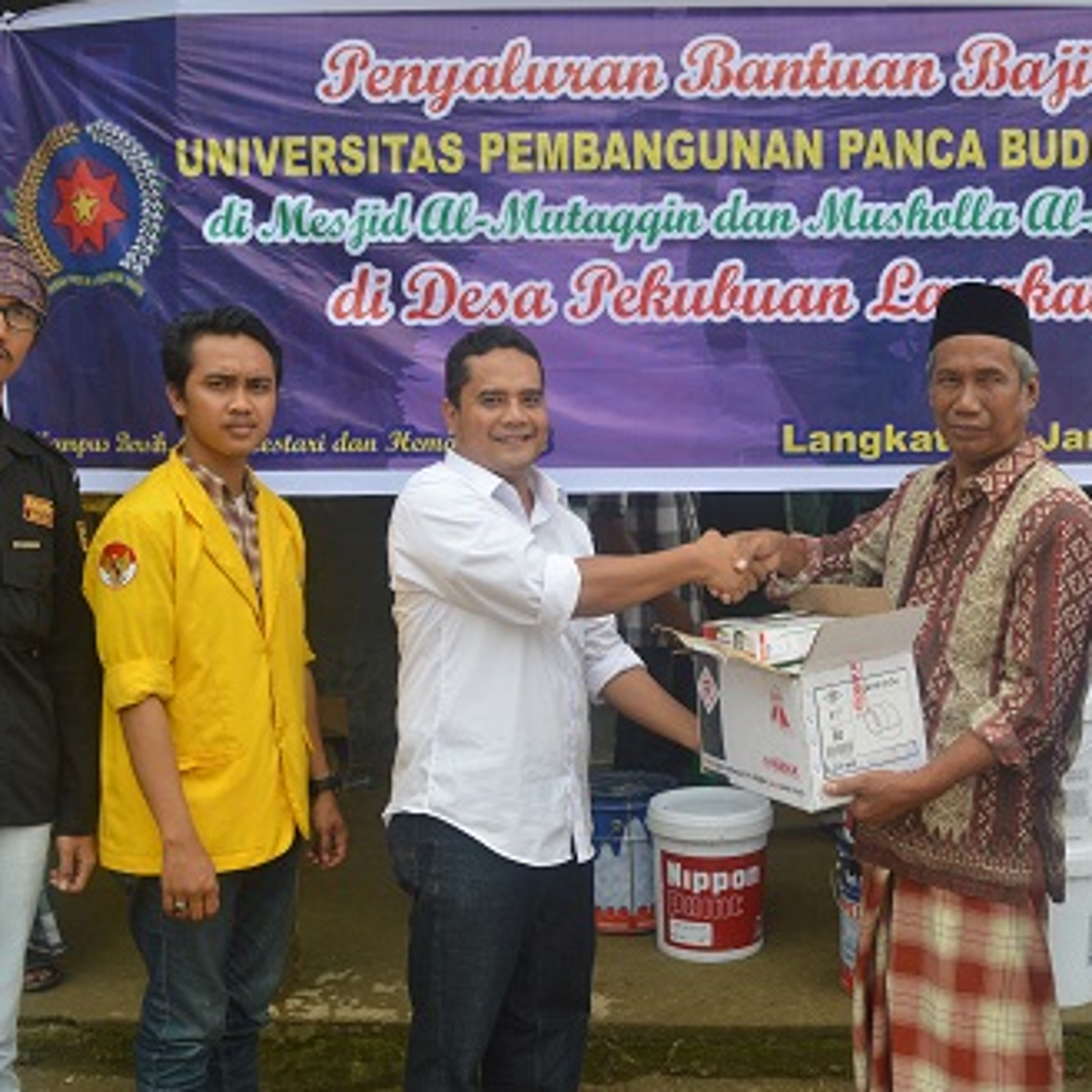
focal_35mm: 41
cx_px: 707
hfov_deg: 40.8
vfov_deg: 41.3
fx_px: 1451
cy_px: 544
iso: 100
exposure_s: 1/200
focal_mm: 21
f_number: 7.1
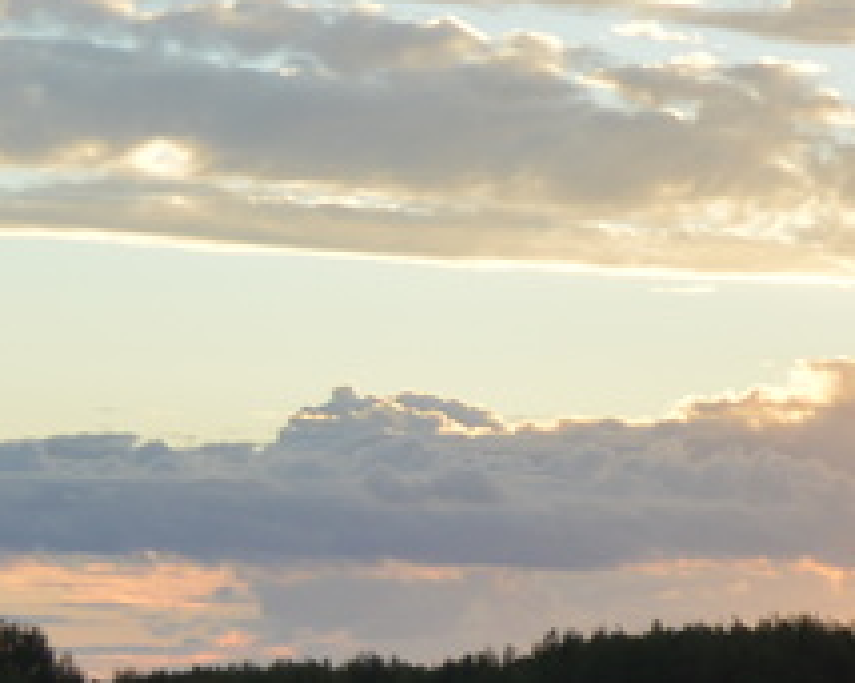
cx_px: 2277
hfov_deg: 7.6
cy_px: 585
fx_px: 5819
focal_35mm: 230
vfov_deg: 6.7
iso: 100
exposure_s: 1/200
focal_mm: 25
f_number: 5
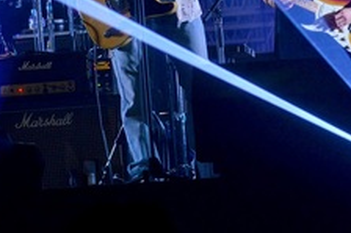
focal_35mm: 460
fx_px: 4482
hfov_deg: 4.5
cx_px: -194
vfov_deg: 3.0
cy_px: -47
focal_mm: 145
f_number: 5.6
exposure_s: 1/125
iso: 800
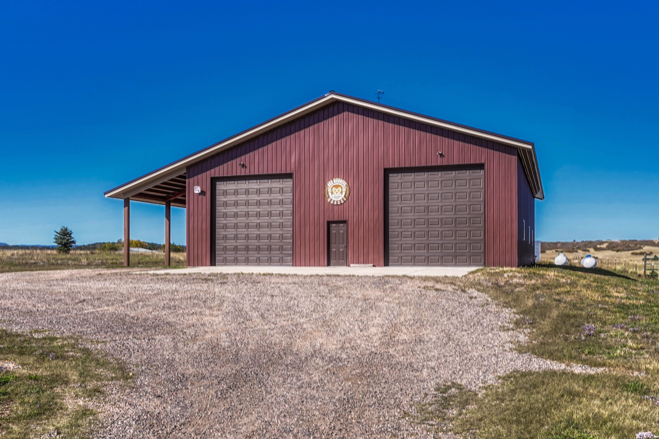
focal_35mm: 24
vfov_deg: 53.1
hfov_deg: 73.7
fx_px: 439
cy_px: 220
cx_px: 330
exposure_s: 1/8000
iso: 400
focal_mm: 24
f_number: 8
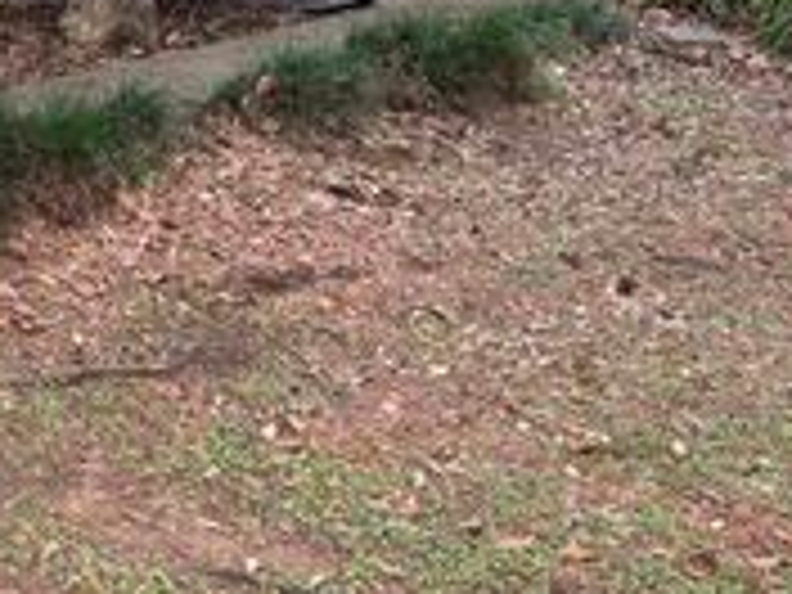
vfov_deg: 18.4
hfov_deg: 25.3
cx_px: 36
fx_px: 1693
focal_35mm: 74
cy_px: -196
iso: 64
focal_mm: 5.96
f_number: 1.6
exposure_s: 1/309
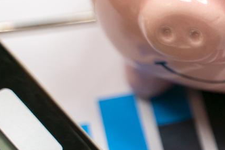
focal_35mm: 266
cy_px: 151
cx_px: 392
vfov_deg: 5.2
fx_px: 1663
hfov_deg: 7.5
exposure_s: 1/125
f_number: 2.8
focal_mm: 54
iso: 320
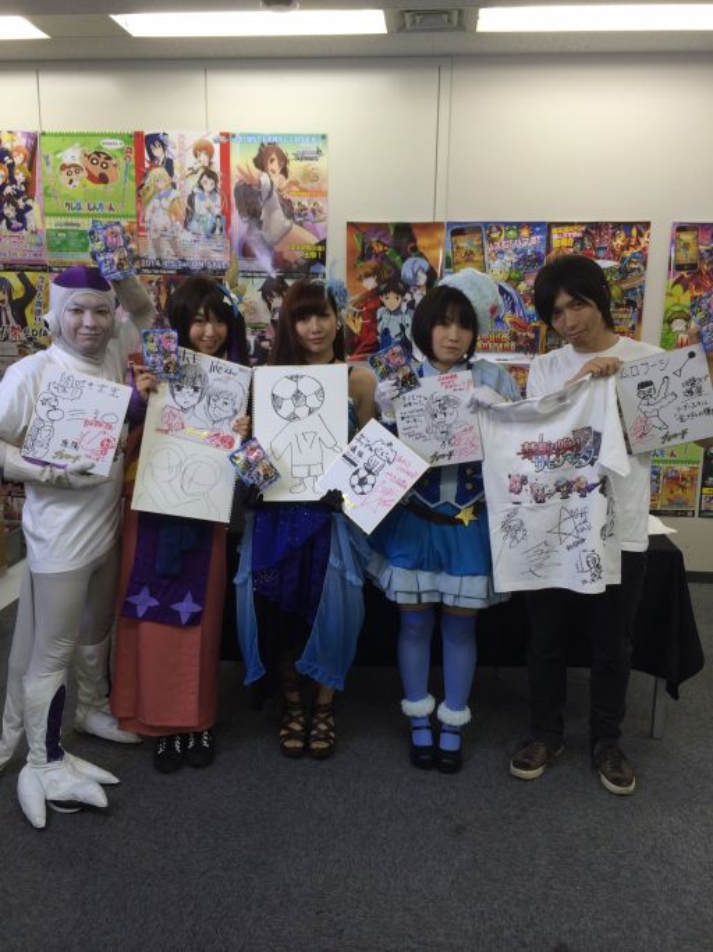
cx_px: 356
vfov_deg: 60.0
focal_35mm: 30
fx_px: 824
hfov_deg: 46.8
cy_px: 476
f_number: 2.2
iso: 50
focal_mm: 4.12
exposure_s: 1/50
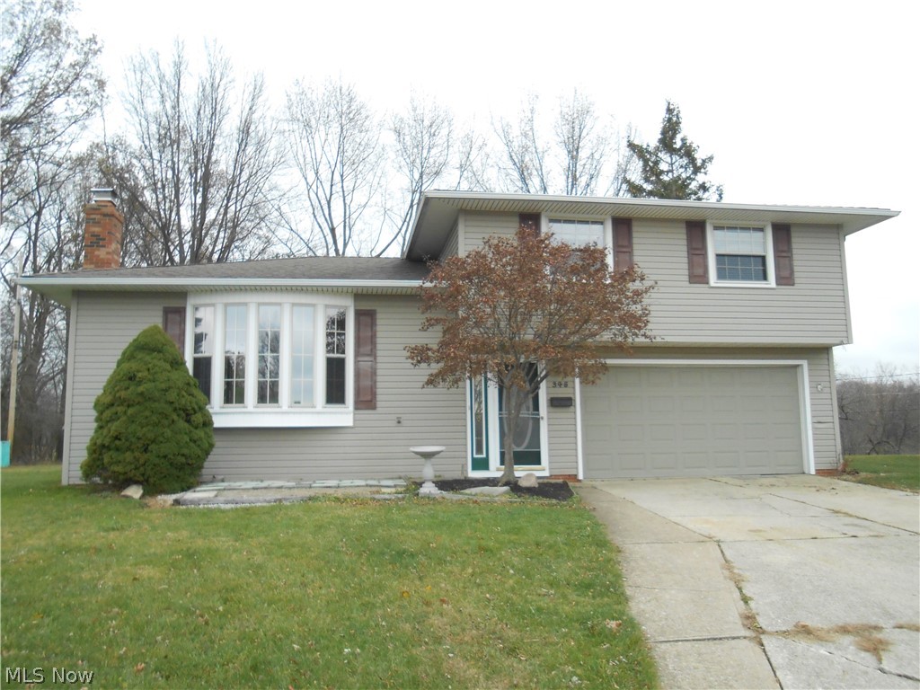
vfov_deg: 46.8
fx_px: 797
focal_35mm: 30
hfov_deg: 60.0
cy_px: 345
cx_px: 460
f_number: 3.8
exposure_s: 1/250
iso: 320
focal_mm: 5.3
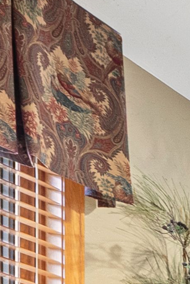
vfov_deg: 16.2
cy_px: 553
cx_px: 888
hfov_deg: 6.9
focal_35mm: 100
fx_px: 791
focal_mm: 16
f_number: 9
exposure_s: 1/1.25
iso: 640
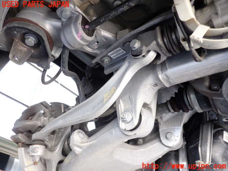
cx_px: 114
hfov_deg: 60.0
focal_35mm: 30
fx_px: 198
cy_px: 86
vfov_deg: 46.8
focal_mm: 5.4
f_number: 2.3
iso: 200
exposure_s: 1/40
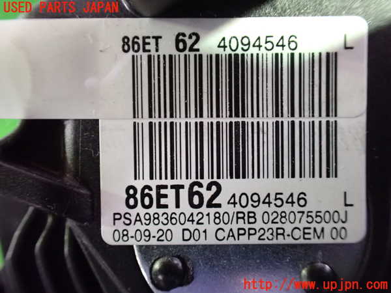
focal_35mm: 30
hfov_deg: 60.0
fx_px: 339
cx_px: 196
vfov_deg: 46.8
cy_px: 146
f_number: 2.3
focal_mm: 5.4
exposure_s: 1/20
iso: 1600
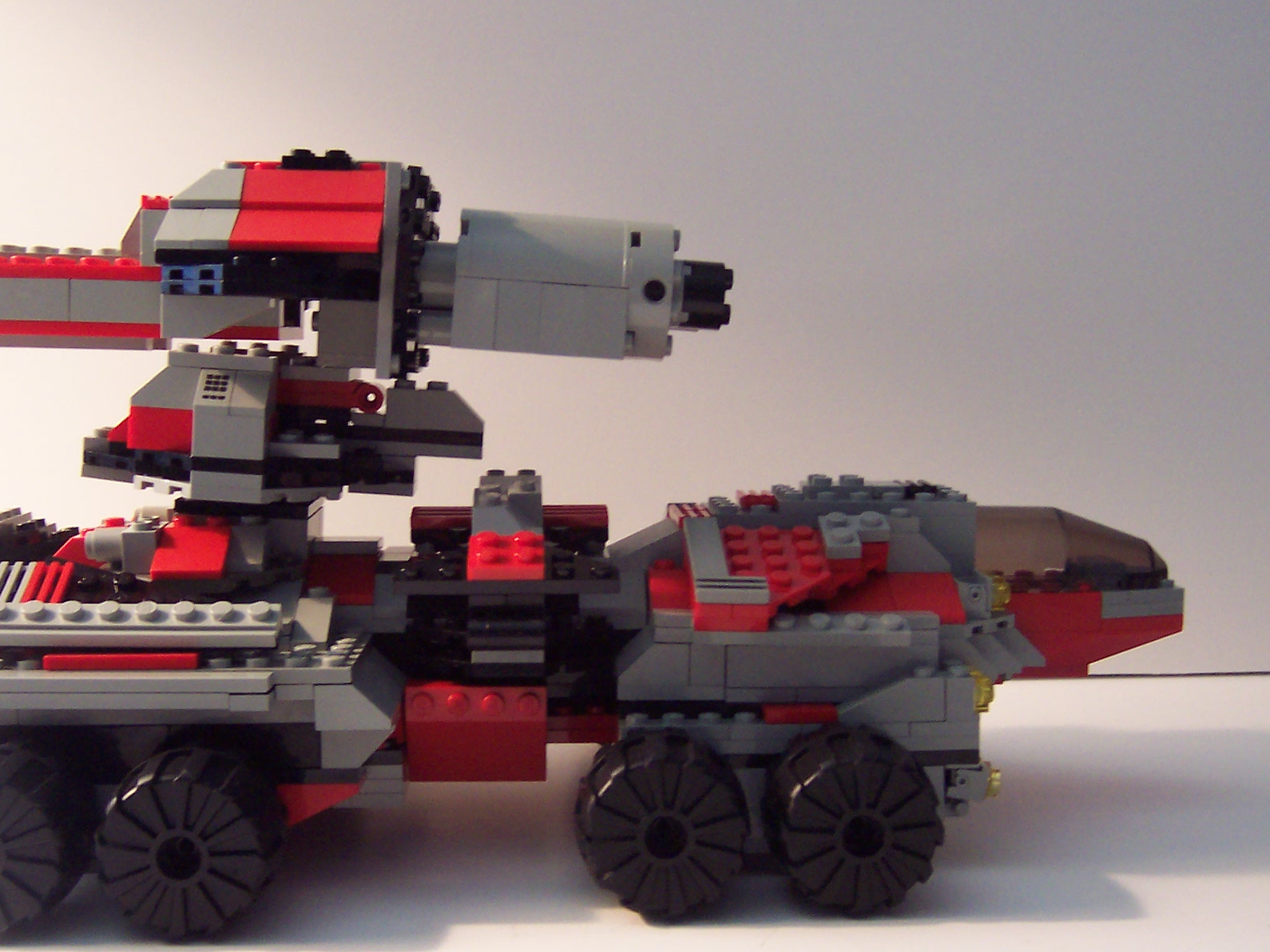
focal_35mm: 46
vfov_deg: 31.5
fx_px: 1688
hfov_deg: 41.2
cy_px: 540
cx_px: 622
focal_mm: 5.6
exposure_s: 1/10
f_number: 2.8
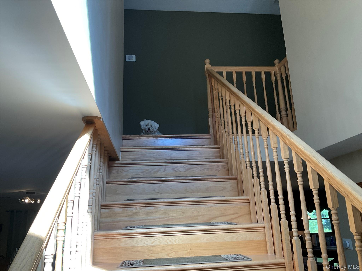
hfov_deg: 61.7
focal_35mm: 29
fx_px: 303
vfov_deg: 48.2
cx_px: 181
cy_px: 136
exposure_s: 1/122
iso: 50
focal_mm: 3
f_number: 1.8
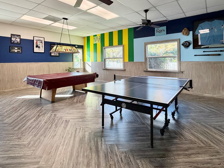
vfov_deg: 64.5
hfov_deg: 81.5
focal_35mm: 20
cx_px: 102
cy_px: 58
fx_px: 129
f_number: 2.2
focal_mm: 2.22
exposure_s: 1/120
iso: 250
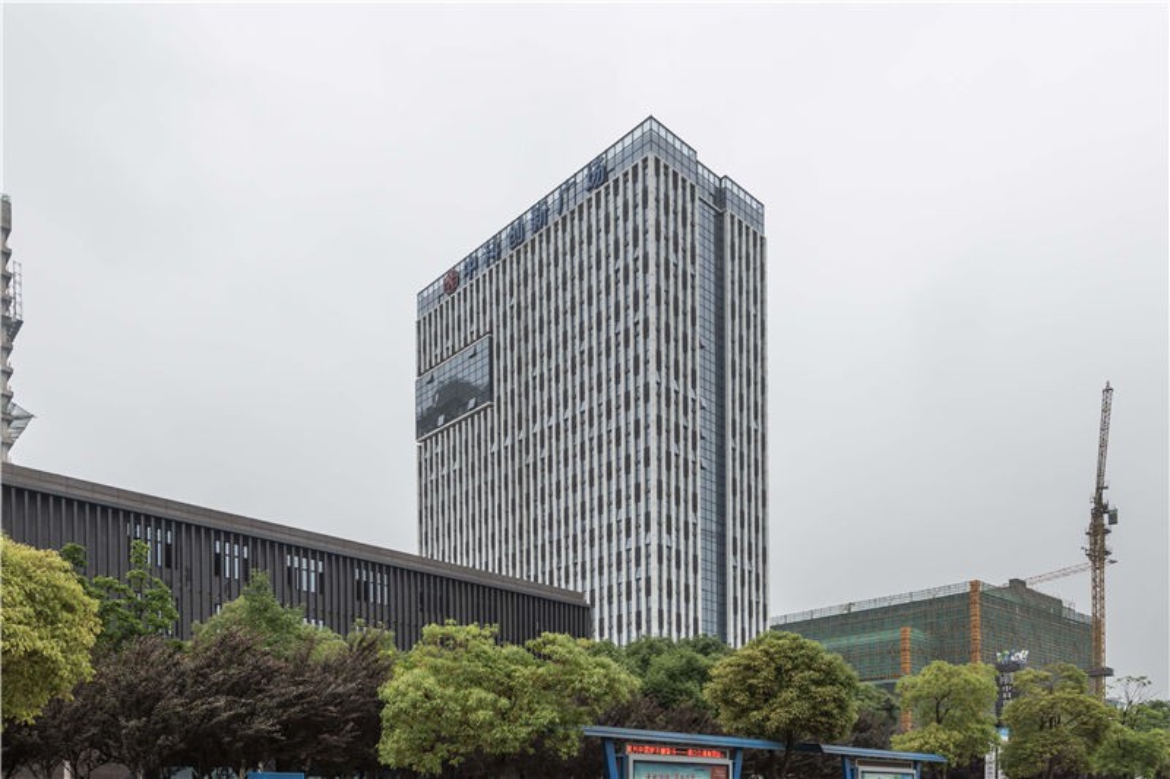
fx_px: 585
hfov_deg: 90.0
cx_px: 585
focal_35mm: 18
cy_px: 390
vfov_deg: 67.4
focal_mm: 18
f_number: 8
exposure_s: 1/250
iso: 200
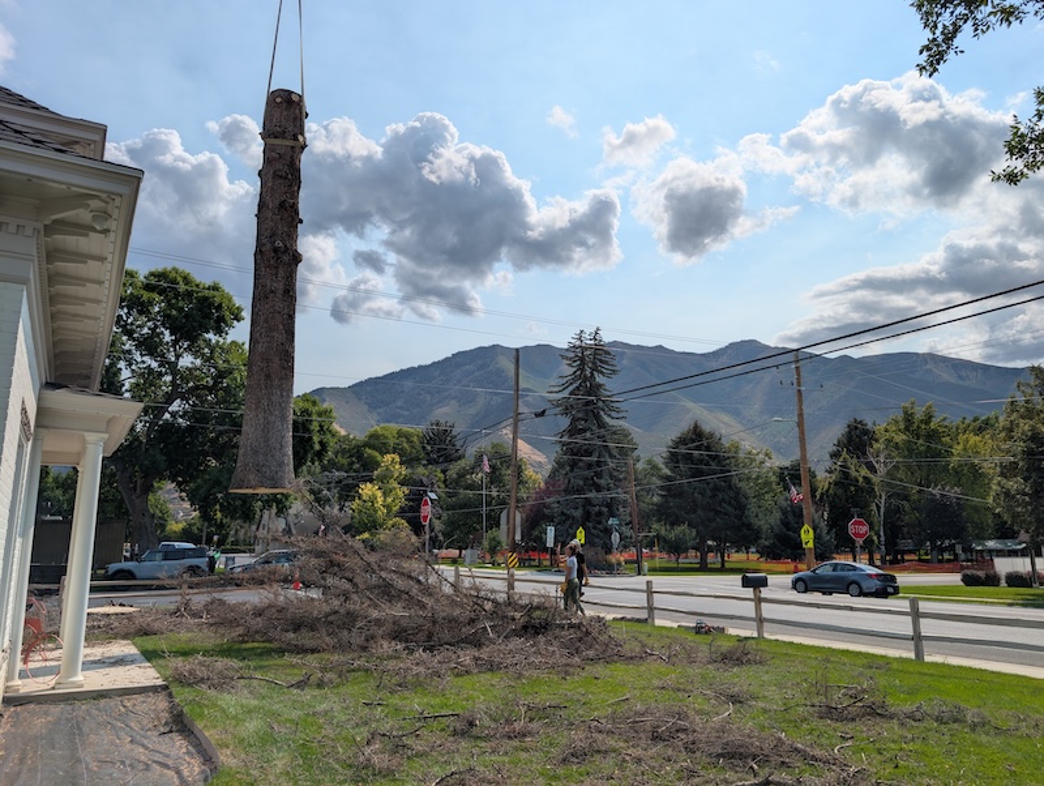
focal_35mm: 24
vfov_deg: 56.9
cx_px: 522
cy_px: 393
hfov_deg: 71.5
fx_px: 725
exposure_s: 1/2532
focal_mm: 6.9
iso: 22
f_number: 1.68
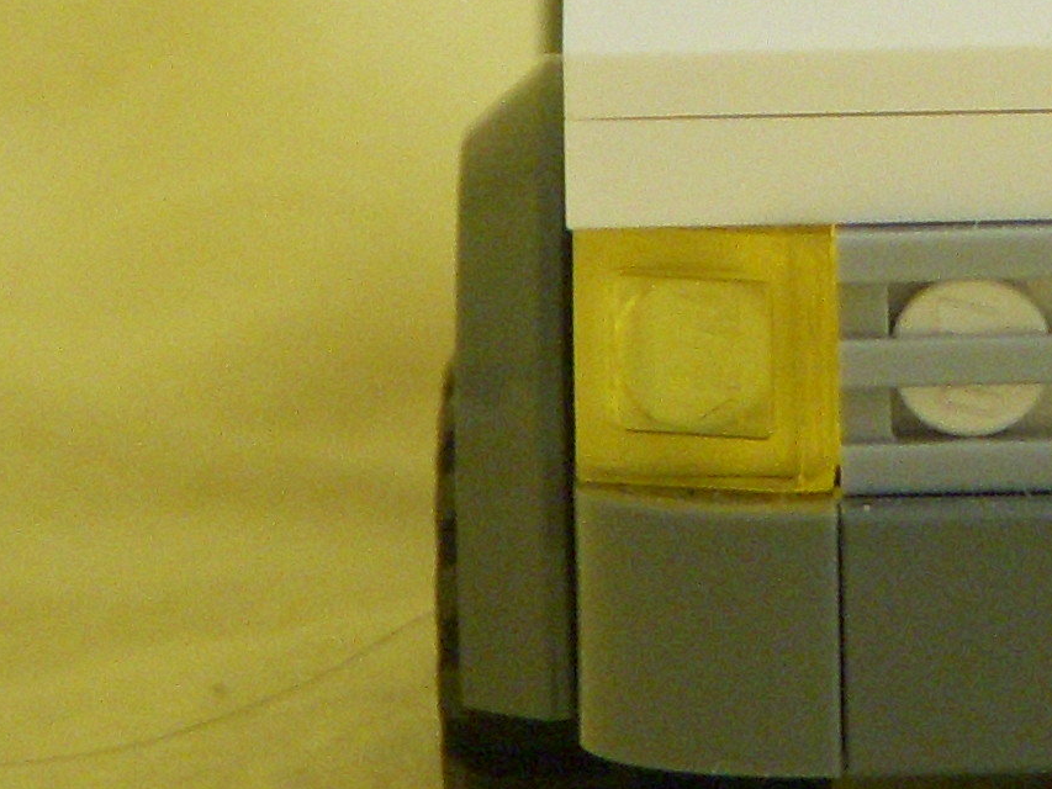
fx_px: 12097
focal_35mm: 398
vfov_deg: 3.7
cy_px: 180
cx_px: 1317
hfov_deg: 5.0
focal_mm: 17.3
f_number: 4.1
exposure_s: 1/15
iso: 320
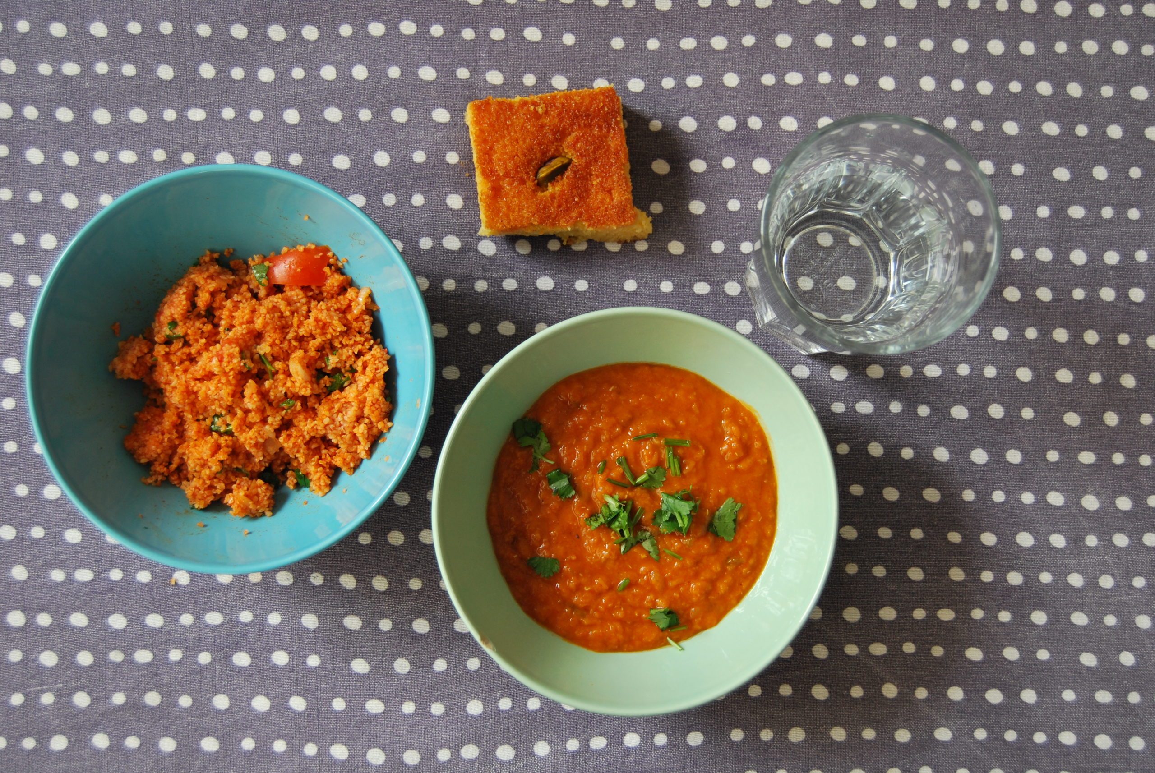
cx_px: 578
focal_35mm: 46
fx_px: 1494
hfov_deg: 42.3
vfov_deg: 29.0
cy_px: 386
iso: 200
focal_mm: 31
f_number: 5
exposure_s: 1/60
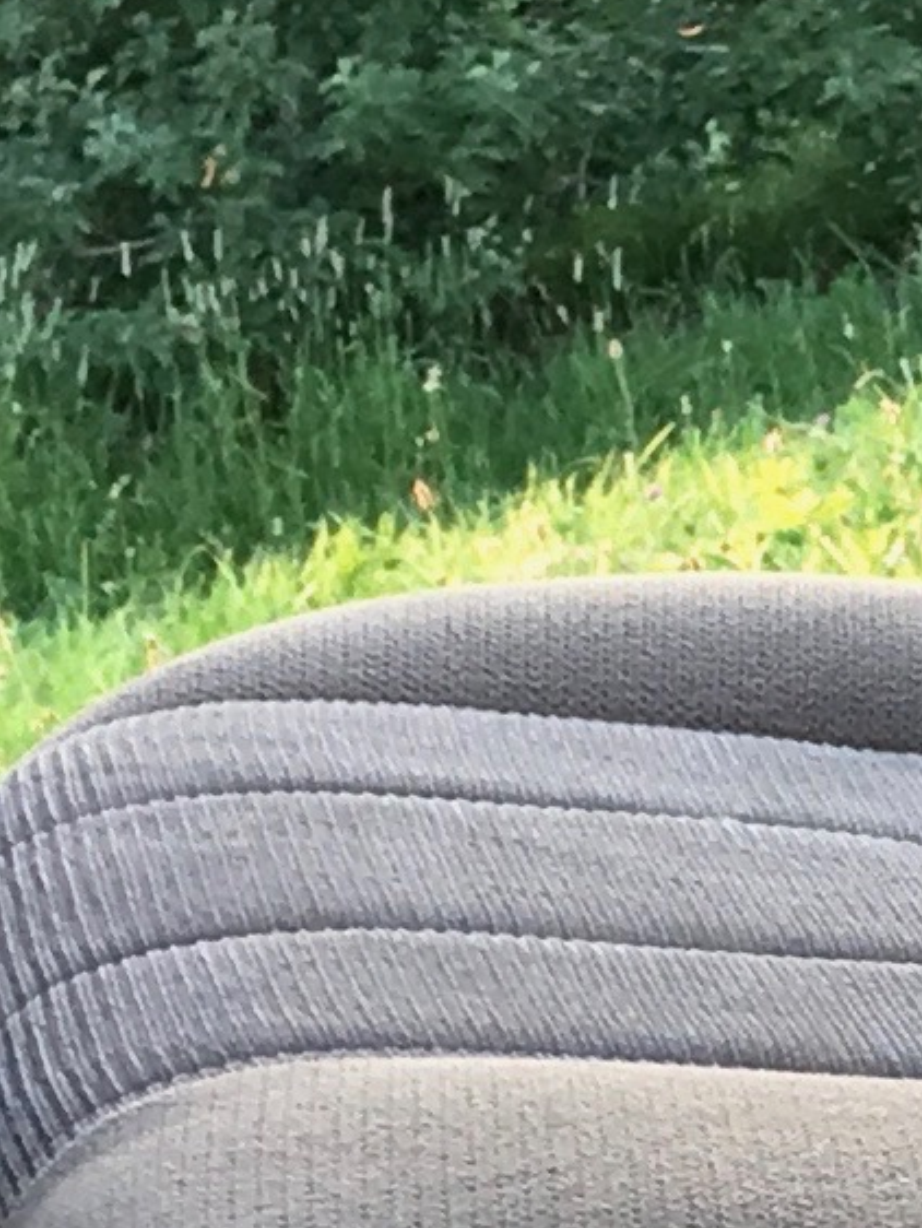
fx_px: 7381
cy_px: 389
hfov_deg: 6.4
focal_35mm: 208
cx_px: 2987
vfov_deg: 9.5
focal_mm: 4.15
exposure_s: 1/30
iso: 25
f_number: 2.2
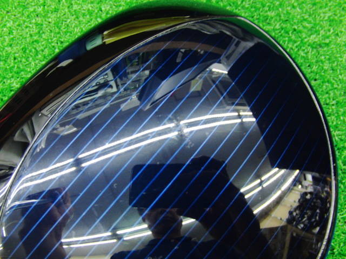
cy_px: 130
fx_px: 370
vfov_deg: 38.7
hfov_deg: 50.1
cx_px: 173
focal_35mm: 37
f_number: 3.6
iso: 400
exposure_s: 1/15
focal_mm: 6.42
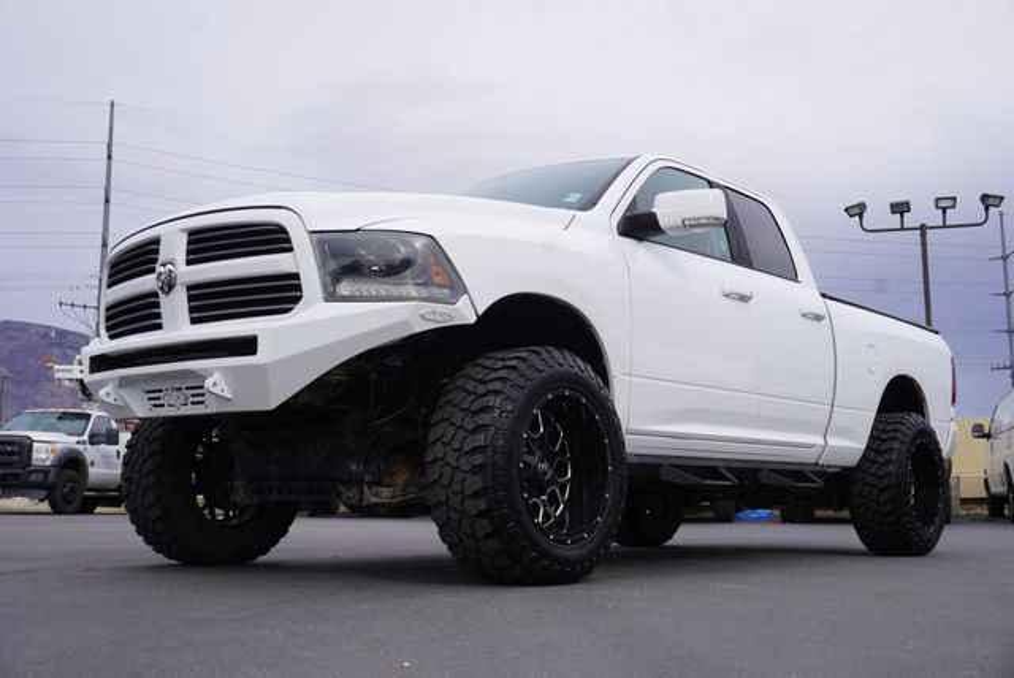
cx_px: 507
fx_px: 1099
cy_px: 339
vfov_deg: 34.3
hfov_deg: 49.5
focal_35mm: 39
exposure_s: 1/125
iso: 100
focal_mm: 26
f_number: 10
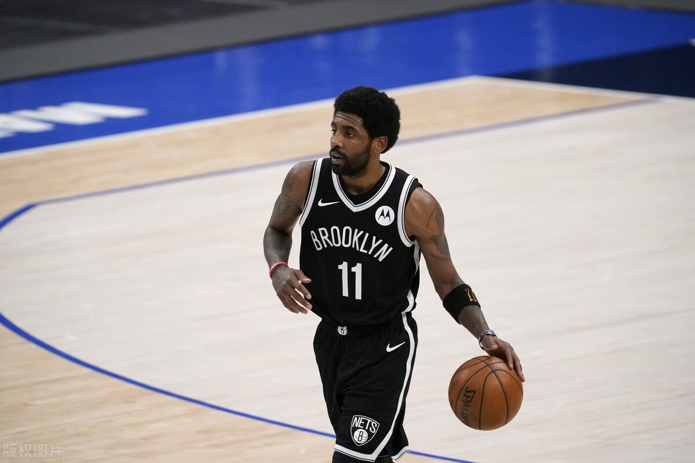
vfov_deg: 1.7
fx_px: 15443
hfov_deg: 2.6
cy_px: 232
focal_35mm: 800
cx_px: 348
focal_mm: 800
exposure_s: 1/1250
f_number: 5.6
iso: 8000
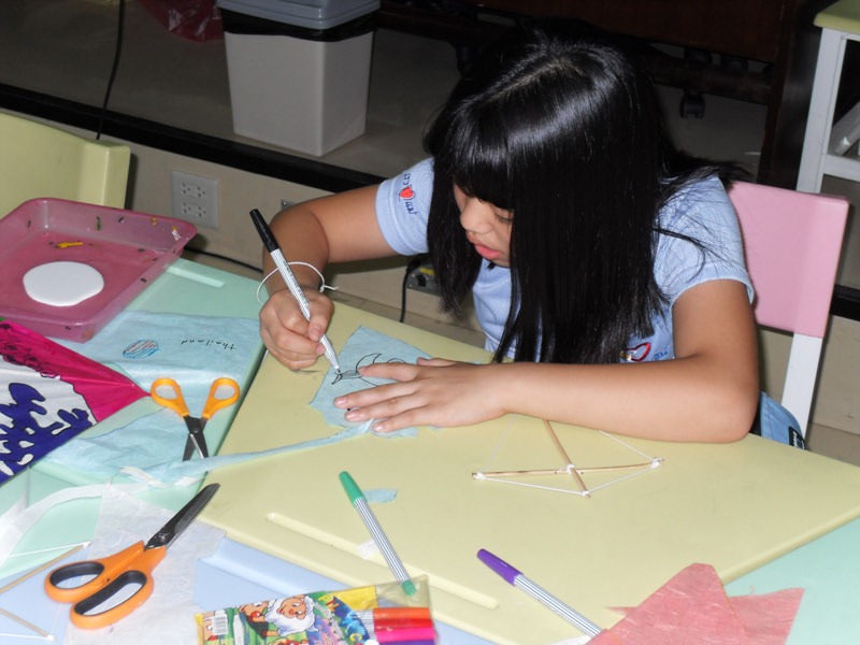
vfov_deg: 22.6
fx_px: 1615
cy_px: 322
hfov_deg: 29.8
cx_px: 430
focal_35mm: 65
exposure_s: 1/60
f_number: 4.5
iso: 200
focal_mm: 13.9
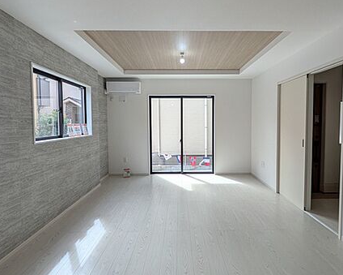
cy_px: 133
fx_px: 203
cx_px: 182
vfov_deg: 68.1
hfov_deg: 80.3
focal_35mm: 20
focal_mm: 1.83
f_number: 2.2
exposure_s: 1/217
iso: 50
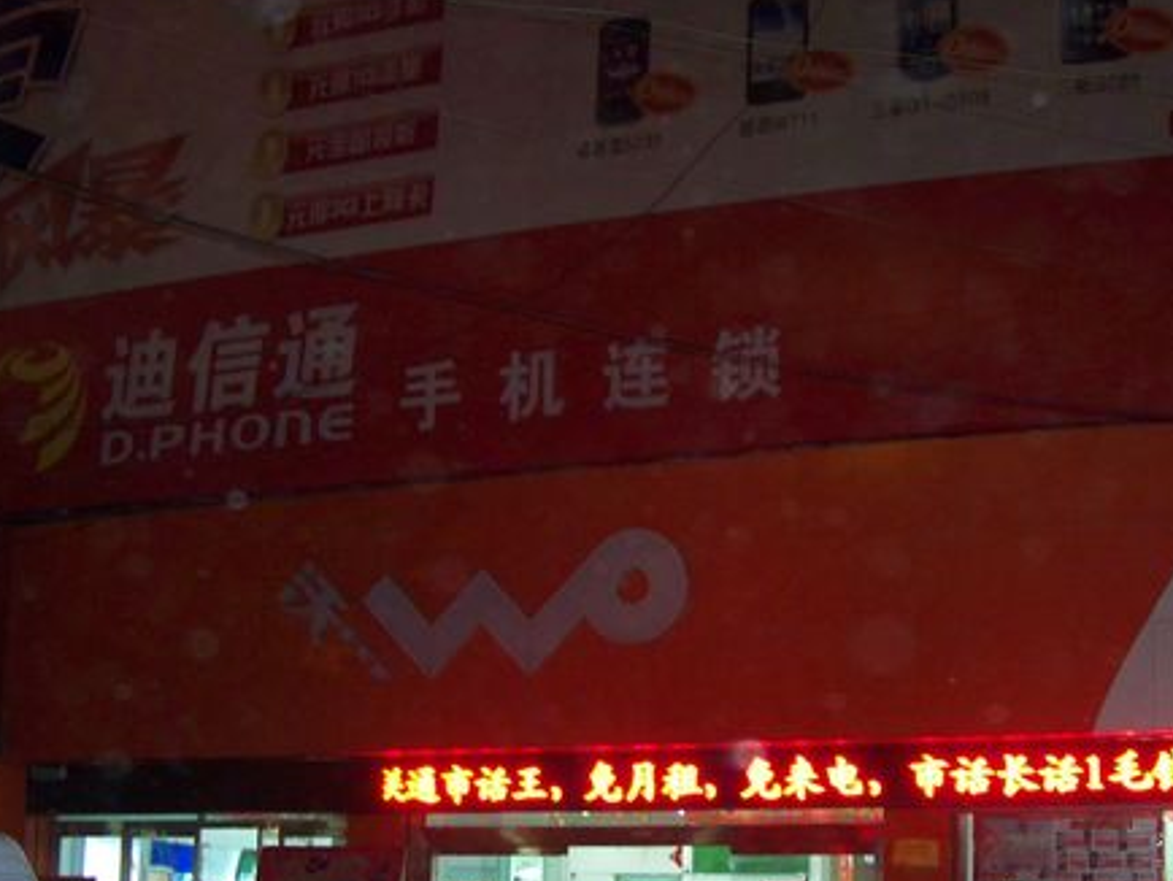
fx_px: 1966
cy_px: 674
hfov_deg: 33.1
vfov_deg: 24.9
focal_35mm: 58
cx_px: 711
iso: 200
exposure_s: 1/30
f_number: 2.8
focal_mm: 5.85
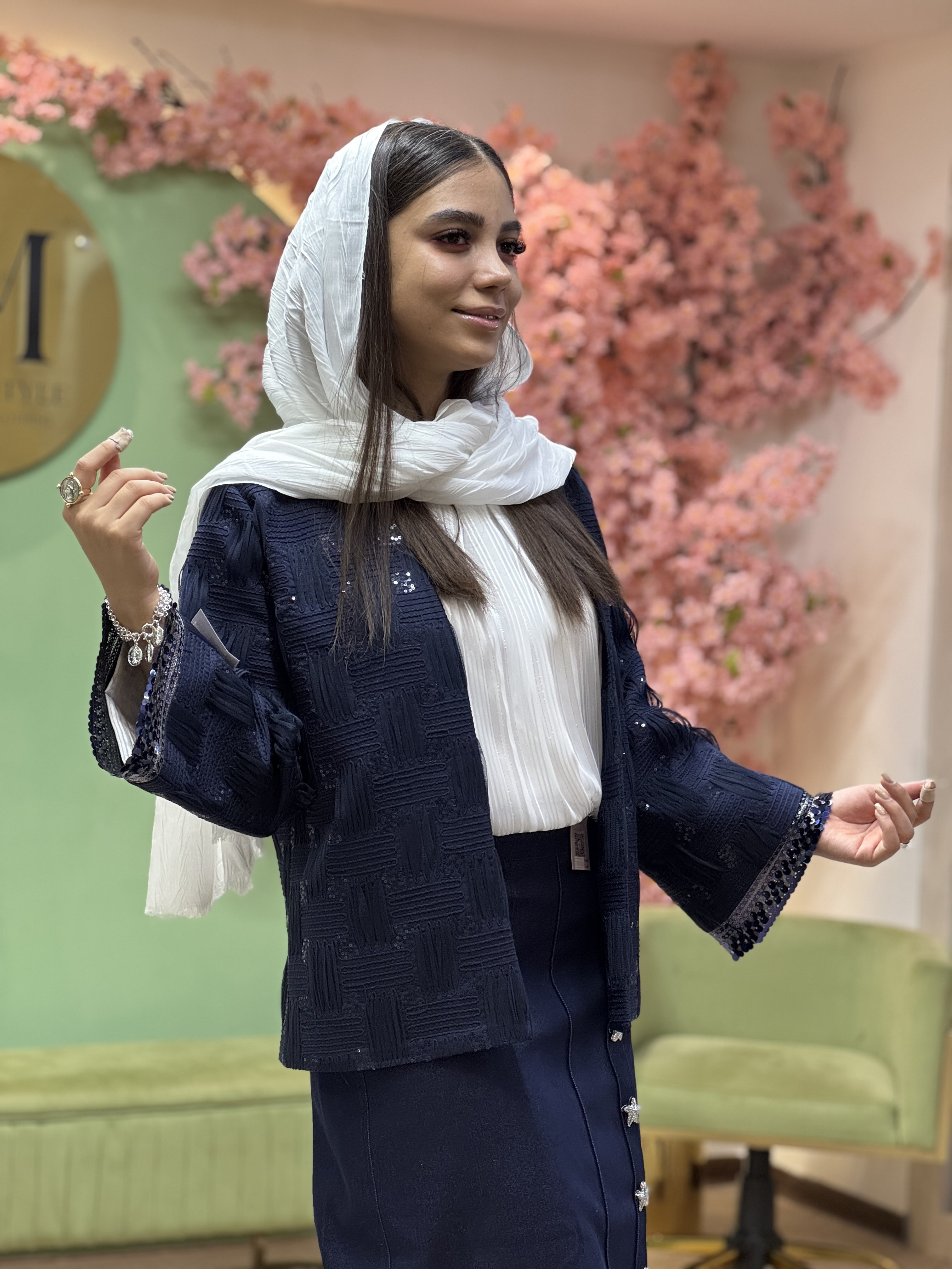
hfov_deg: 19.1
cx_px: 476
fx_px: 2824
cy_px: 634
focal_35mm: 77
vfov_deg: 25.3
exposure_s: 1/50
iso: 200
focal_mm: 9
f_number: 2.8
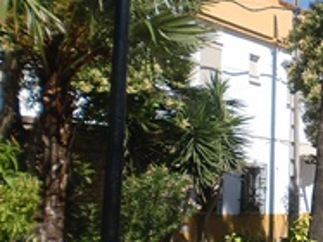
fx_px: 932
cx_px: 410
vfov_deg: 14.8
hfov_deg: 18.4
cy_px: 109
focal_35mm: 100
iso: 64
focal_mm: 6.3
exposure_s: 1/1000
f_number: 3.1
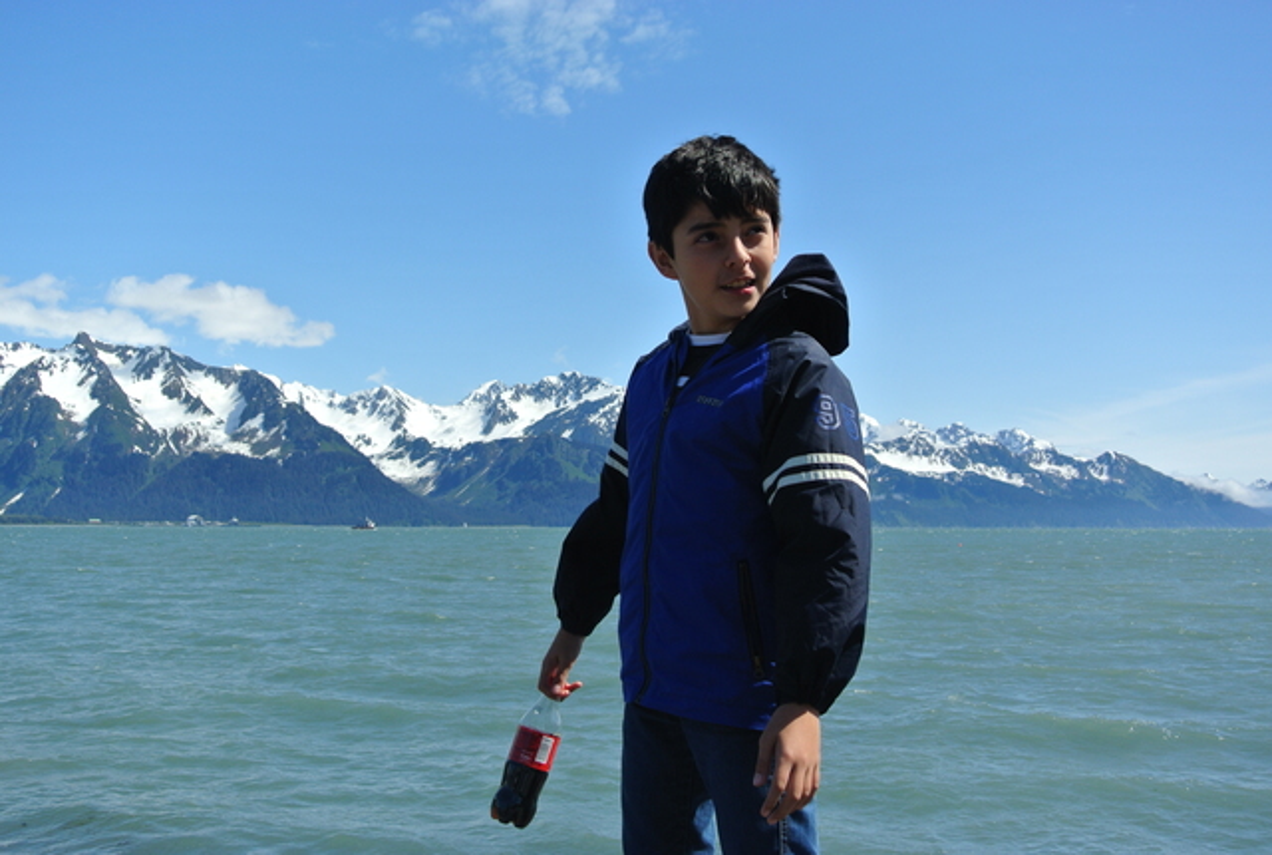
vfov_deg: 33.6
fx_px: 1417
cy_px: 428
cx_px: 636
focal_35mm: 40
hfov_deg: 48.4
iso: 100
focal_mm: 15.1
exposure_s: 1/800
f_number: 5
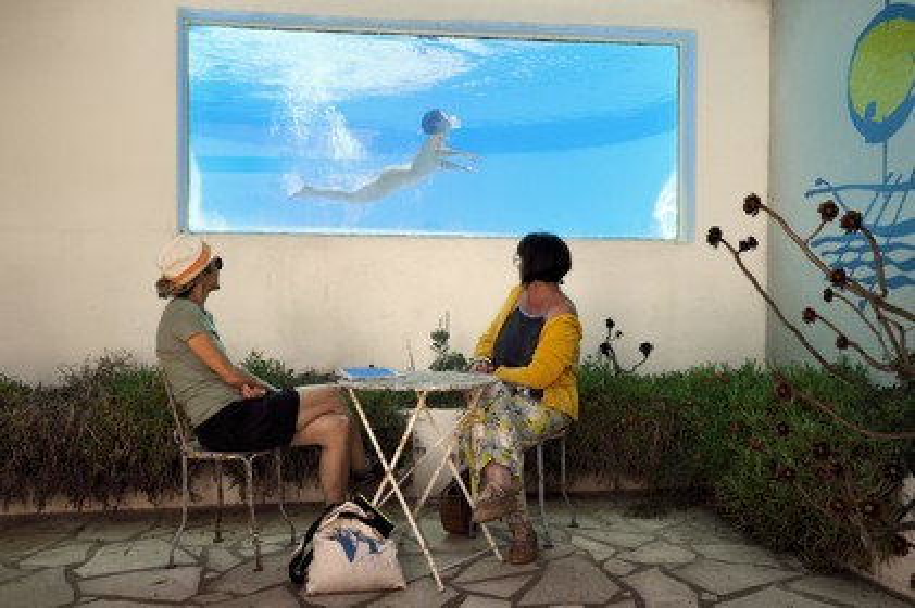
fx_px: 889
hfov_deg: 54.5
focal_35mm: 35
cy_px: 304
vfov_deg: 37.8
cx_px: 458
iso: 200
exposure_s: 1/320
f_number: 9
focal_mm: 35
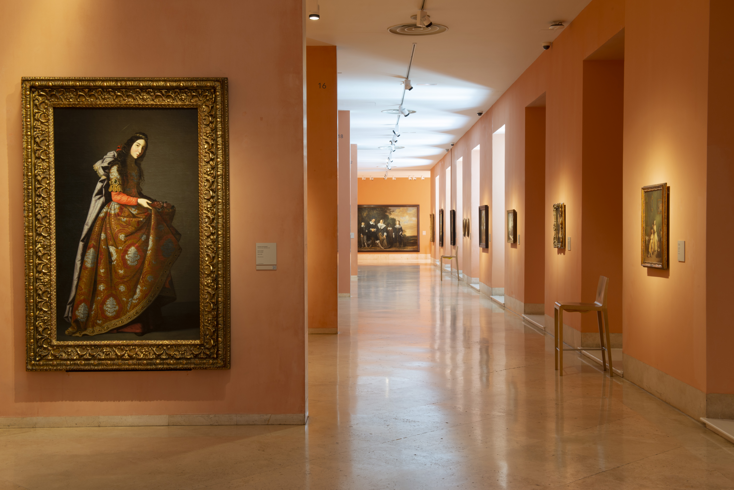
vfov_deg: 29.9
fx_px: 918
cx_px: 367
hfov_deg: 43.6
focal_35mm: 45
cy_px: 245
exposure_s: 6
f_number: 14
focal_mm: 45
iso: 100
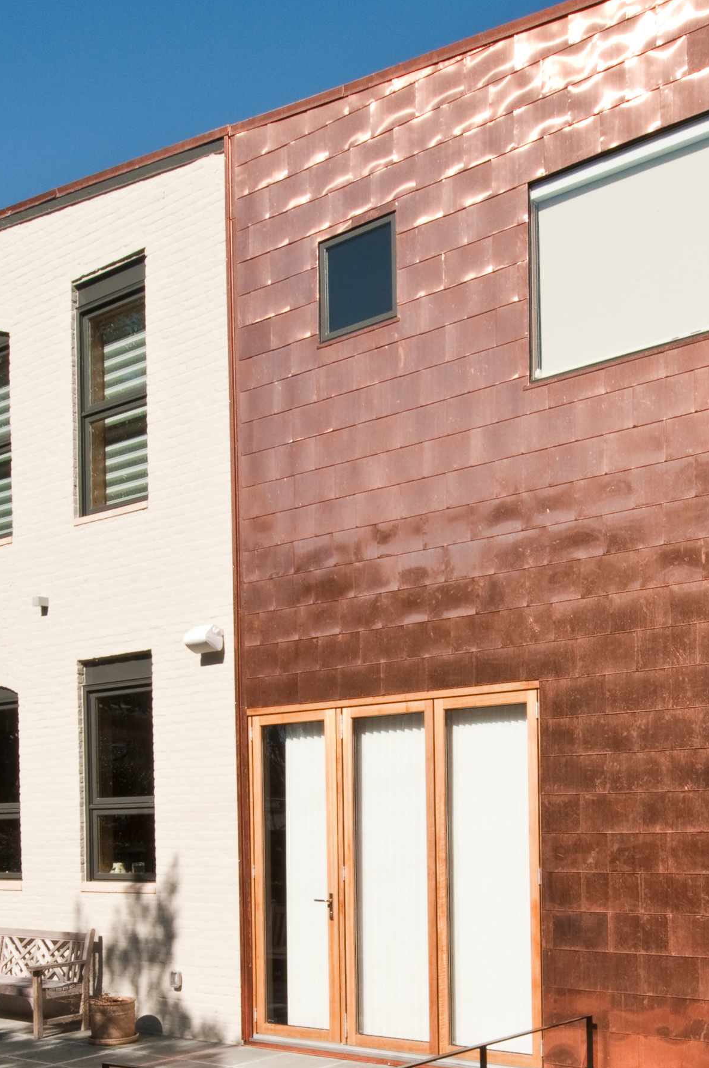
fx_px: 1126
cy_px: 846
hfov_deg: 34.8
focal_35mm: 38
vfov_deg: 48.1
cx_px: 435
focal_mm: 12
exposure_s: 1/100
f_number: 18
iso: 200
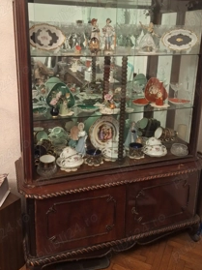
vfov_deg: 54.9
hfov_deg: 42.9
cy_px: 105
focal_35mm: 33
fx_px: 257
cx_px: 101
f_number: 1.8
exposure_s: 1/25
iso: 400
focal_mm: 5.54
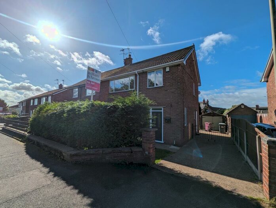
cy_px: 104
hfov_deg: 106.1
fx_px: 104
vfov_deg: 90.1
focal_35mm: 13
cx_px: 138
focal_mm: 1.95
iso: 36
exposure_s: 1/4425
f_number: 2.2
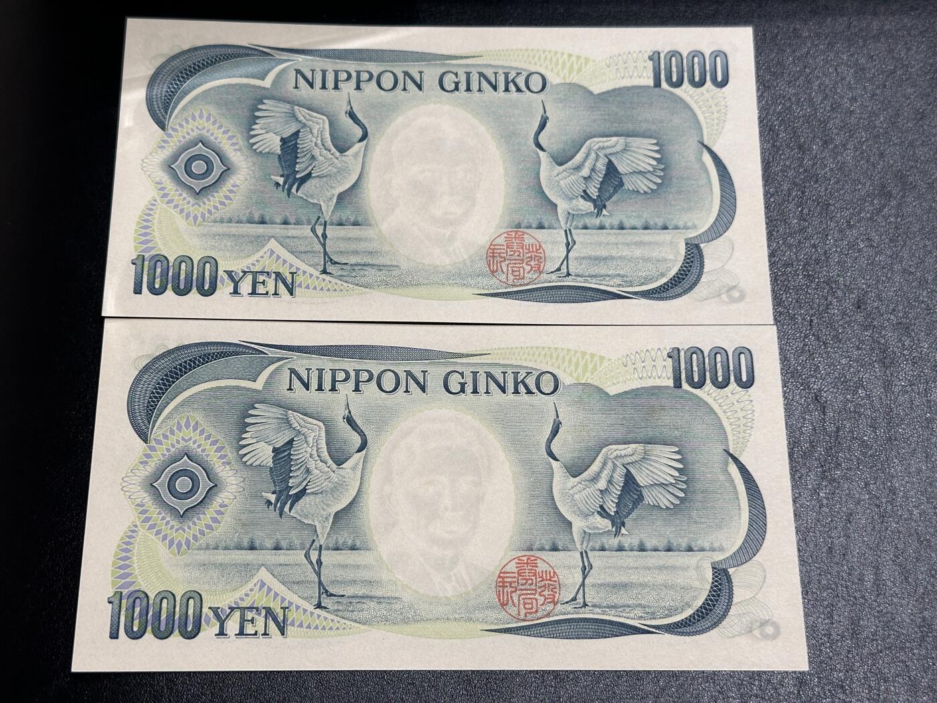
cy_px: 352
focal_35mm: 48
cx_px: 468
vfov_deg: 30.3
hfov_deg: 39.7
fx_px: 1299
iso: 80
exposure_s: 1/50
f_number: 1.78
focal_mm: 6.86
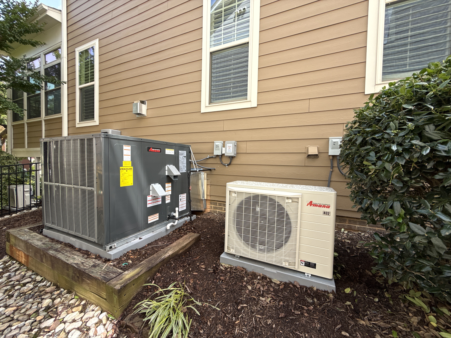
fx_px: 182
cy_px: 169
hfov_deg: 102.1
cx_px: 226
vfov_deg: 85.7
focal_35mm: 14
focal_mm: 2.22
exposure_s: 1/351
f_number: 2.2
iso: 50
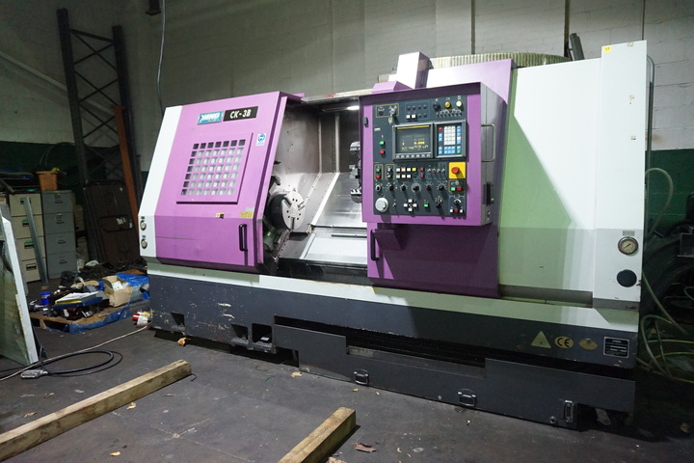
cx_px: 347
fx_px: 463
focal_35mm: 24
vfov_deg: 53.1
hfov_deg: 73.7
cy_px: 232
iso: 3200
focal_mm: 16
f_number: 3.5
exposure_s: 1/125
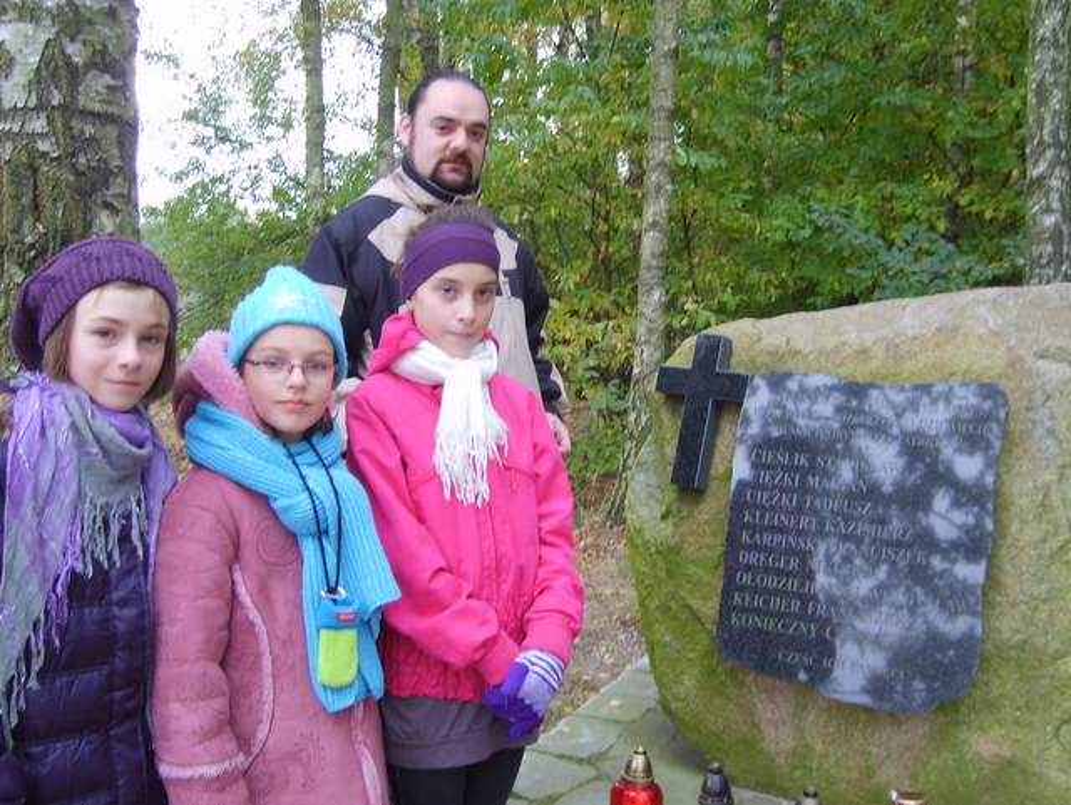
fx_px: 1084
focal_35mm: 35
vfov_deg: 40.7
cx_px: 536
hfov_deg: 52.6
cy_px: 402
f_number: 2.8
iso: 69
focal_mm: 5.8
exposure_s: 1/30
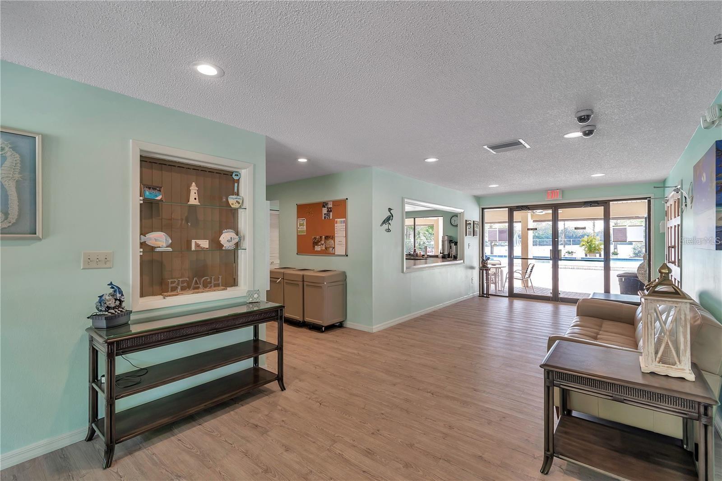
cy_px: 240
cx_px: 361
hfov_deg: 100.4
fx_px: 301
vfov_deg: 77.3
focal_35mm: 15
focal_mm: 10
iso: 50
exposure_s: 1/4
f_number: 7.1
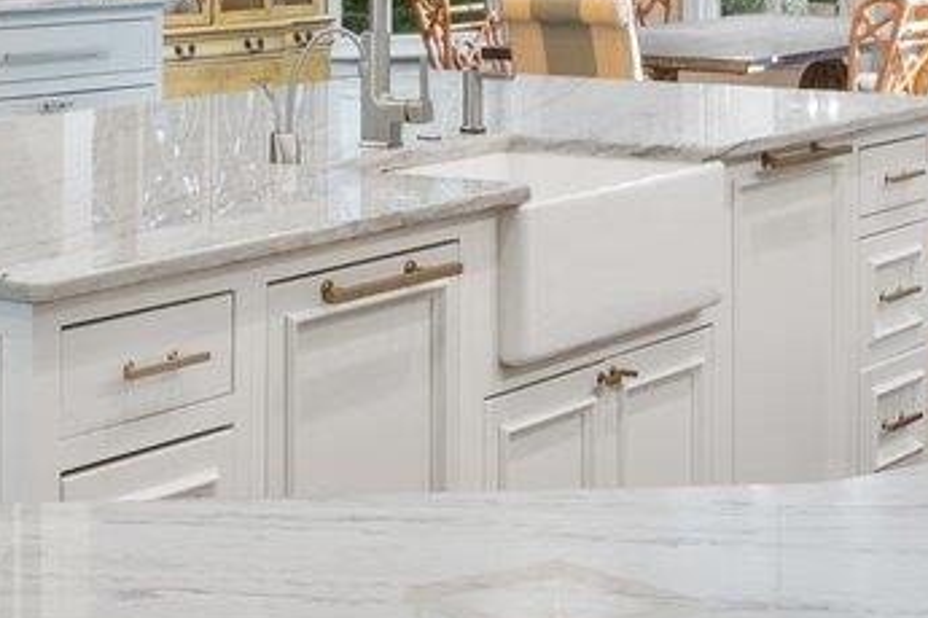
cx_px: 183
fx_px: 2758
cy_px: -157
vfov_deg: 12.4
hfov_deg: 18.9
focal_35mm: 107
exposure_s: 1.6
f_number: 9
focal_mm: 18
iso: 200
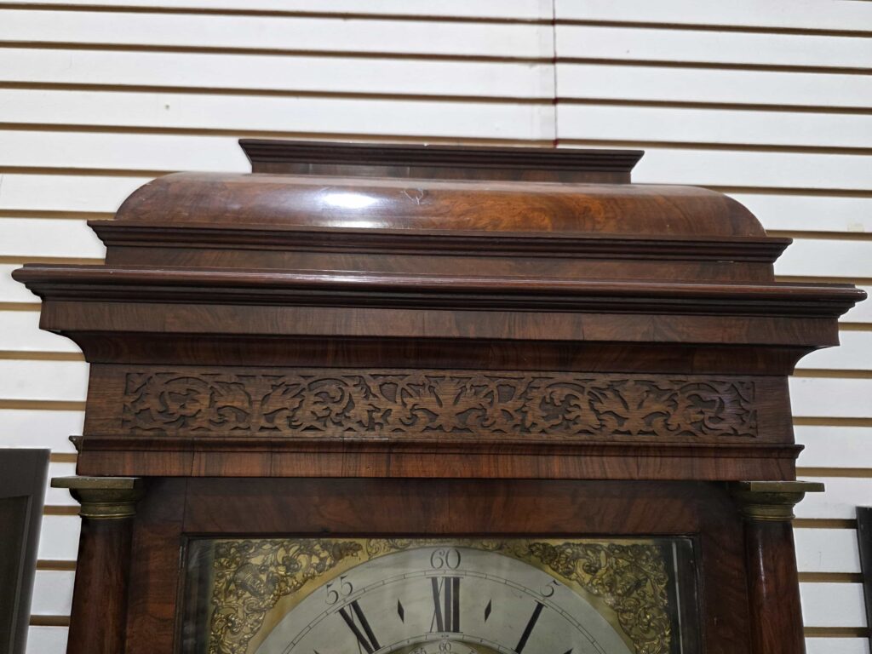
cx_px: 436
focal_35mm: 23
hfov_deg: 73.9
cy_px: 327
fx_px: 579
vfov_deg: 58.9
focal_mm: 6.3
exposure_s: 1/100
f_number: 1.7
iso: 320
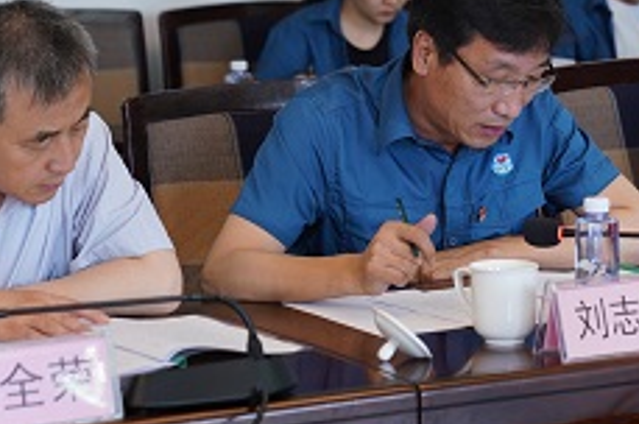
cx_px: 463
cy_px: 96
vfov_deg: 8.9
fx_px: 2712
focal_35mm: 153
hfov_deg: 13.4
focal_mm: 70
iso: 1000
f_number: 3.5
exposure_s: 1/160
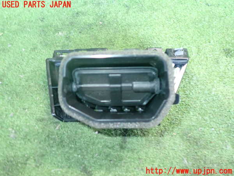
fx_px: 203
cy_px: 88
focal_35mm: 30
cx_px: 117
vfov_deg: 46.8
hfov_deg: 60.0
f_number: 2.3
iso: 800
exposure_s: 1/30
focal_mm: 5.4
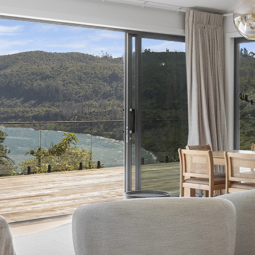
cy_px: 115
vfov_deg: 22.9
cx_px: 113
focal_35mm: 76
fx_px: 630
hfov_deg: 22.9
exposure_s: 1/320
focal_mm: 16.8
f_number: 7.1
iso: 640
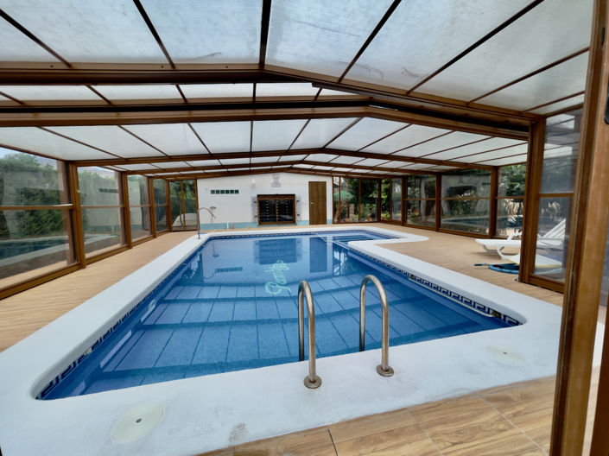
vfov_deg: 89.9
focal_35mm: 13
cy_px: 228
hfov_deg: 106.2
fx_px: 229
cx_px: 304
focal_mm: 1.54
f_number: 2.4
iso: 25
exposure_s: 1/600
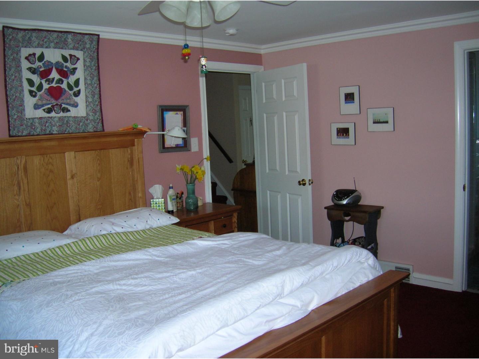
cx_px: 240
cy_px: 180
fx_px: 470
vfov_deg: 41.8
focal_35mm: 34
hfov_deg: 54.0
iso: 86
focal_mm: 5.7
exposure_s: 1/60.1
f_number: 2.9
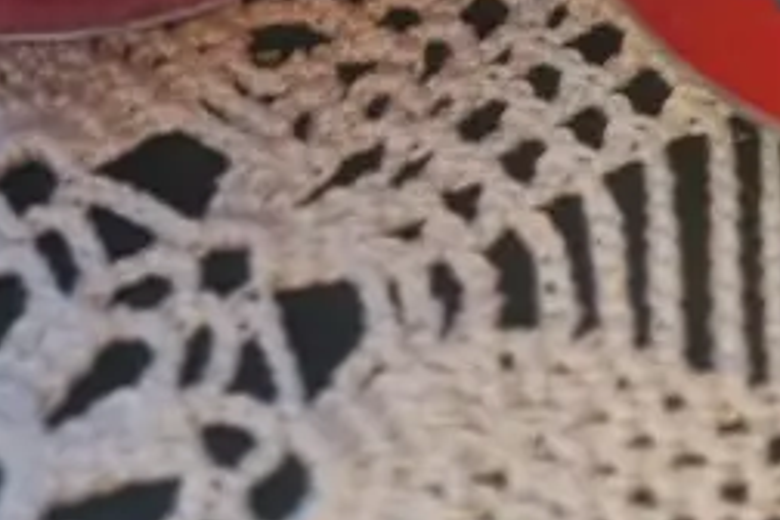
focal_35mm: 110
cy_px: -1052
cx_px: 616
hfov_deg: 18.4
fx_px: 2383
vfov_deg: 9.6
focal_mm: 5.4
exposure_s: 1/512
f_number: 1.8
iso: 50
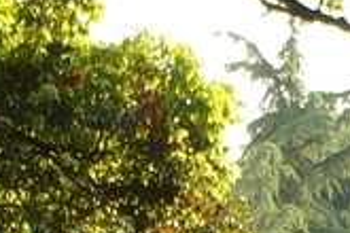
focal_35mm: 500
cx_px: 148
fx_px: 4861
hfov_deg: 4.1
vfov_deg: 2.7
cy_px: 490
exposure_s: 1/45
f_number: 8
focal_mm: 55
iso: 200
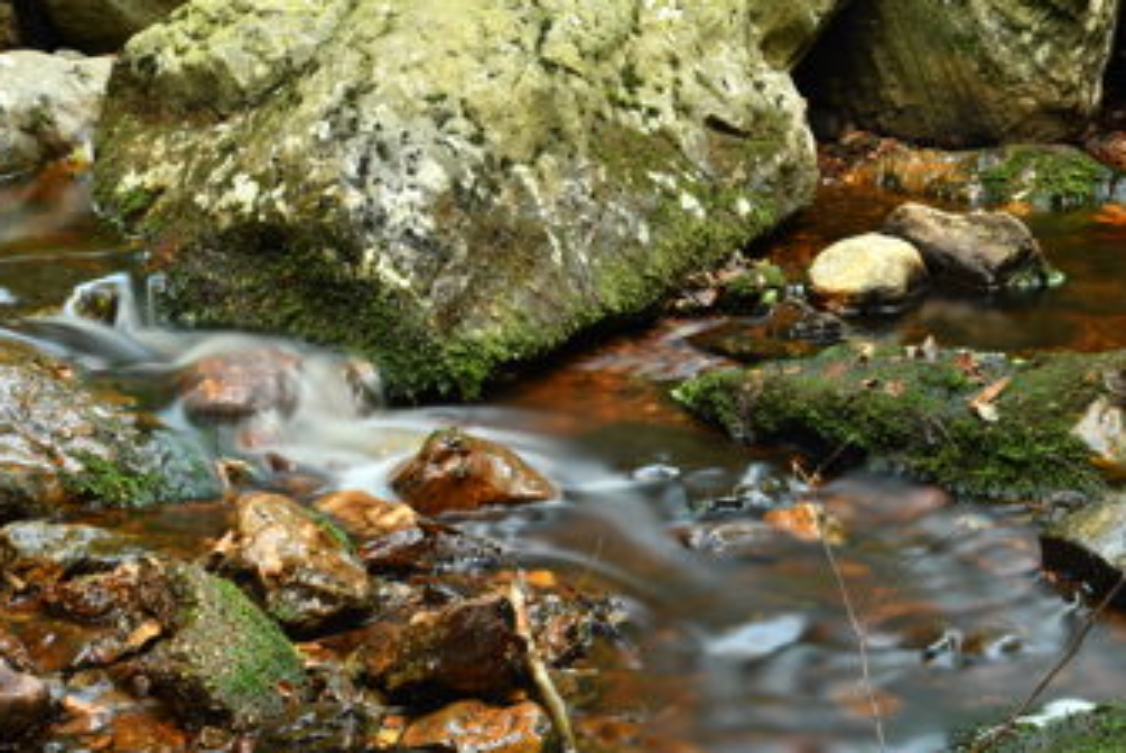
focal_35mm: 93
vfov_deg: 14.7
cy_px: 392
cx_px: 467
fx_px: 2911
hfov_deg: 21.9
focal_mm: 52
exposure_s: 30
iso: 100
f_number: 18
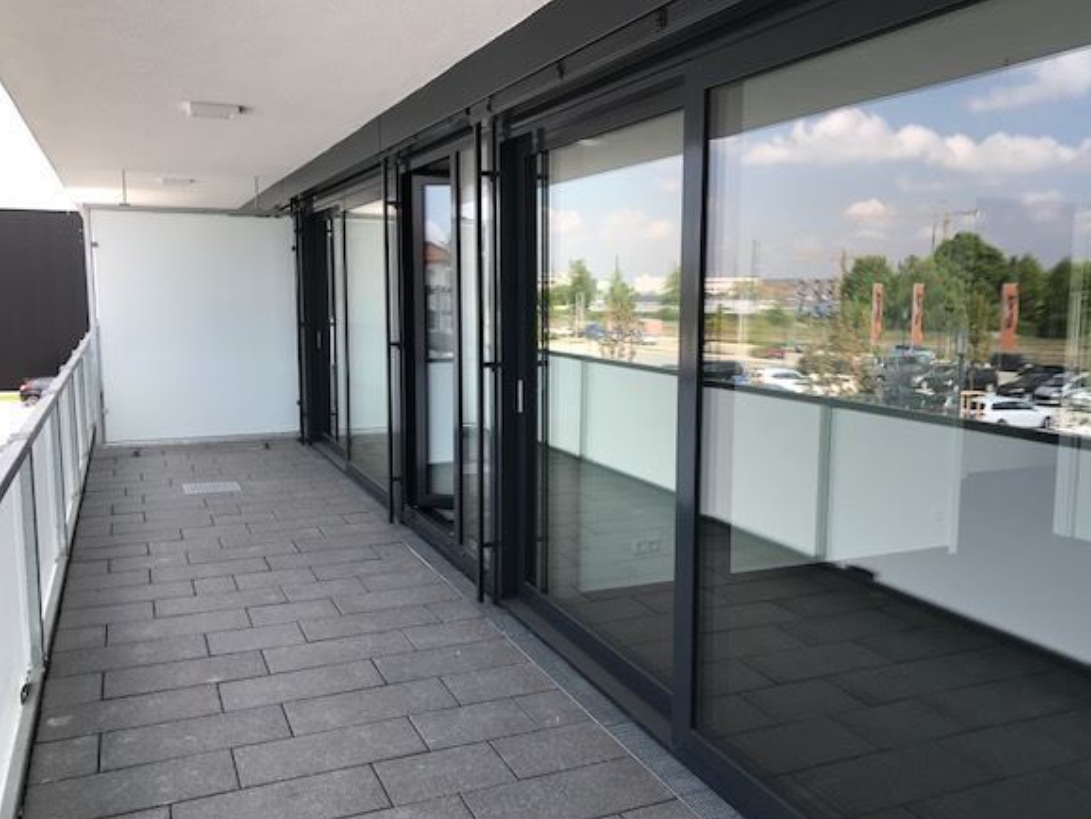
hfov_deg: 58.3
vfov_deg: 45.5
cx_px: 583
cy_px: 421
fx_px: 977
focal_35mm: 31
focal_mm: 3.99
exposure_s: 1/643
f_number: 1.8
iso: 20
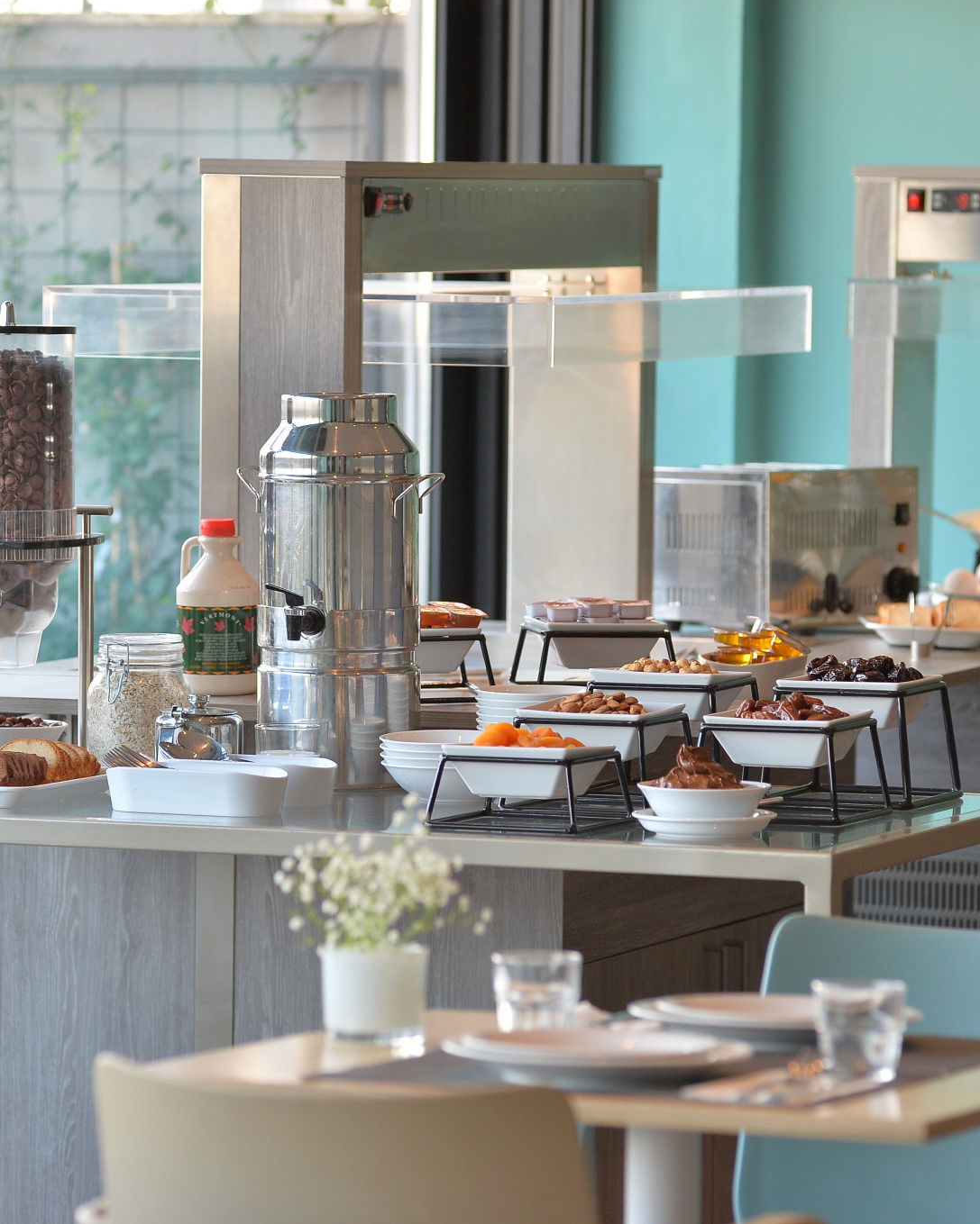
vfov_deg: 9.4
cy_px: 611
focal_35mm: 205
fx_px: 7433
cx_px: 404
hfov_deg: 7.5
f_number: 4.5
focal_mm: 145
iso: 320
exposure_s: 1/160
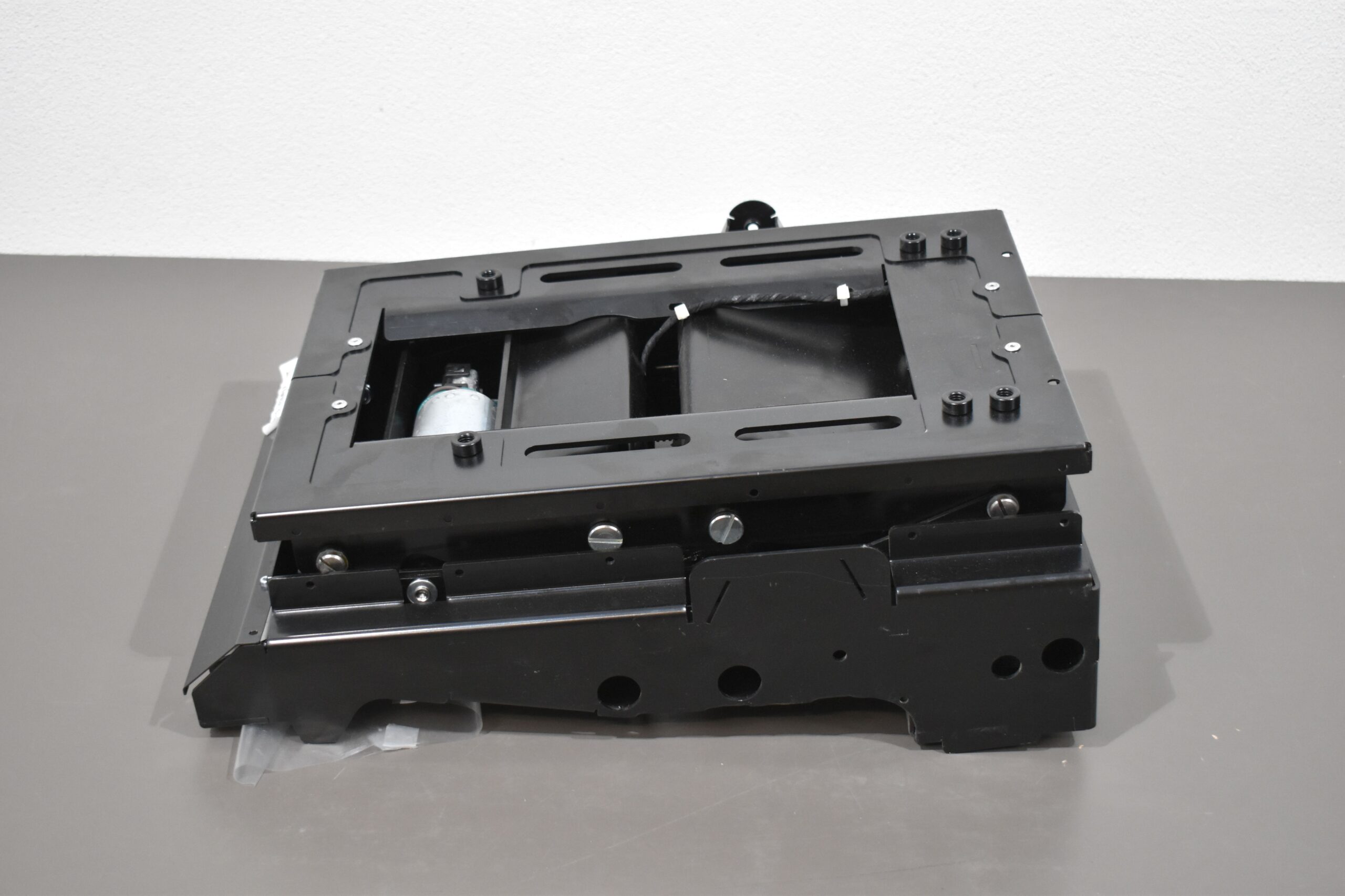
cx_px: 672
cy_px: 448
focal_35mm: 54
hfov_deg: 36.9
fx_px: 2017
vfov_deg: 25.1
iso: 1800
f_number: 4.8
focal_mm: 36
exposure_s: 1/125
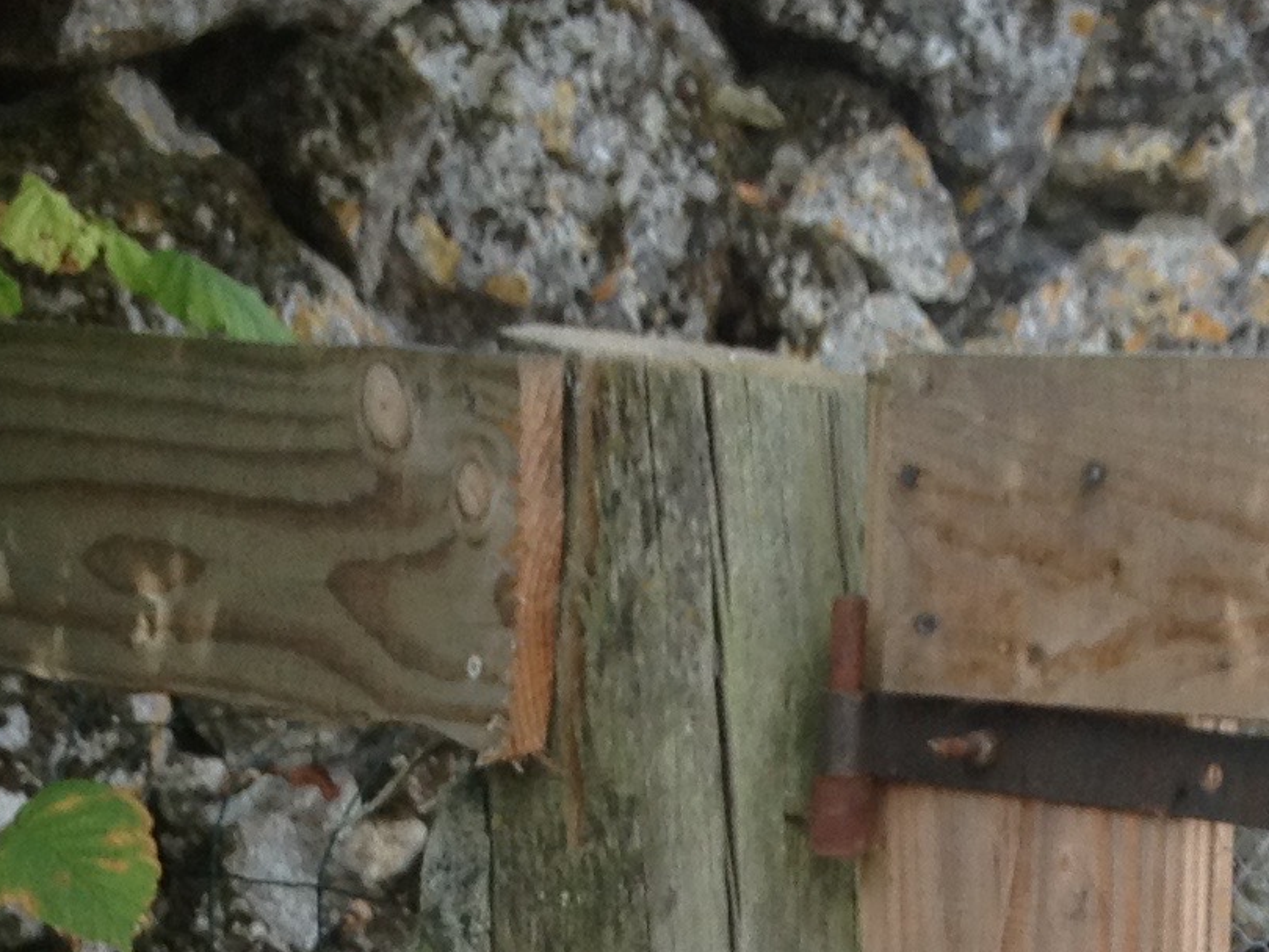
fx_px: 5171
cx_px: 893
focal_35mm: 141
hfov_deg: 14.0
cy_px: 1766
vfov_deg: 9.9
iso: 50
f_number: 2.4
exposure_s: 1/315
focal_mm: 4.28
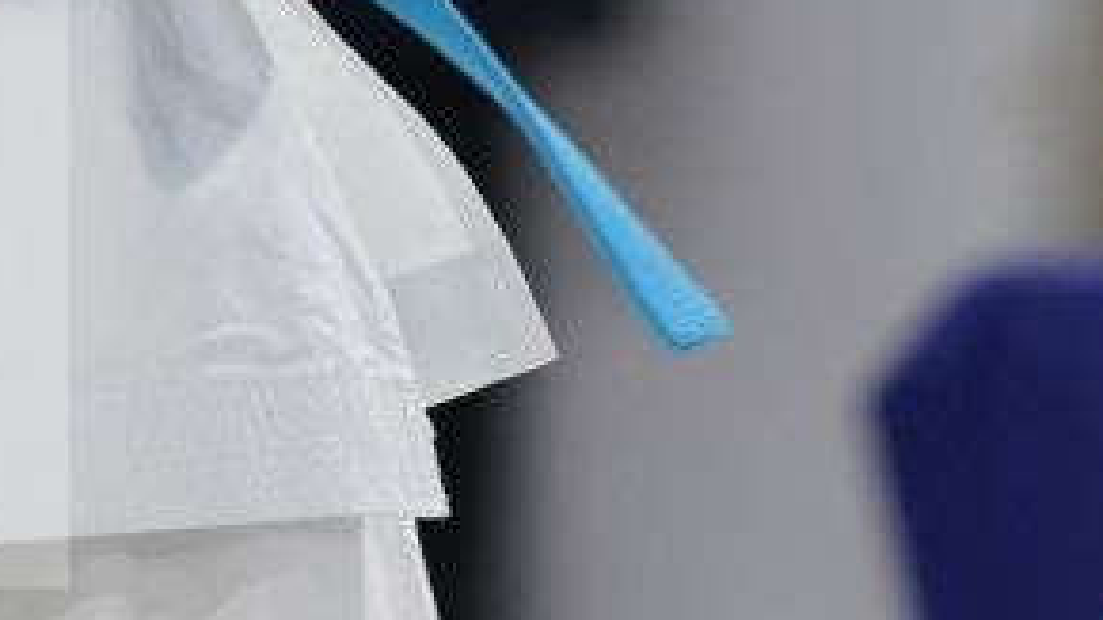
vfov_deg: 0.5
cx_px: -285
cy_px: -1111
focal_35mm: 2602
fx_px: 76087
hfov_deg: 0.8
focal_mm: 400
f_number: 2.8
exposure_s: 1/320
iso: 800
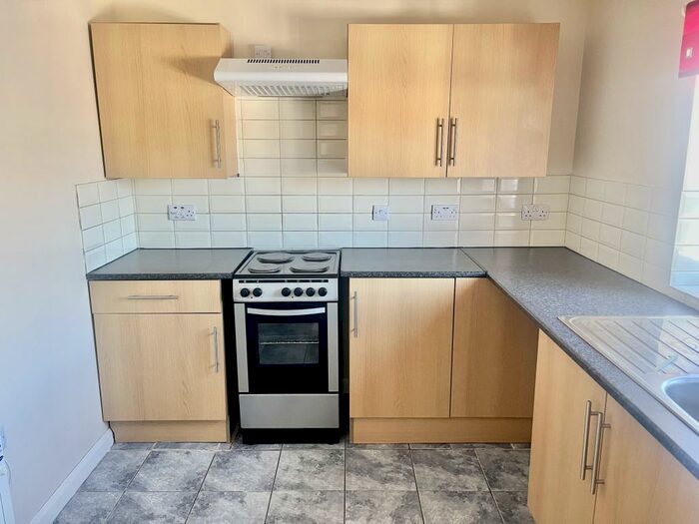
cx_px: 350
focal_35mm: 26
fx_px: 525
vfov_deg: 53.1
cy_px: 262
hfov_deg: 67.3
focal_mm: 5.1
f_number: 1.6
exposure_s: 1/98
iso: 125
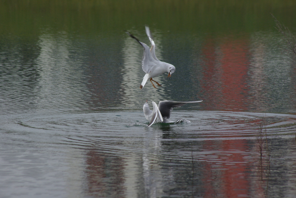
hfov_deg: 4.6
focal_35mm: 450
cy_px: 99
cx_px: 148
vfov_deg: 3.1
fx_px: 3704
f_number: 9.5
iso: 400
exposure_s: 1/750
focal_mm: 300
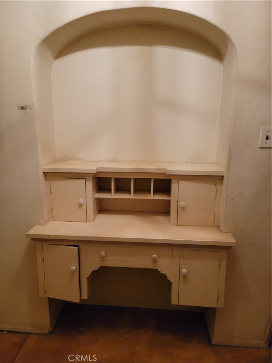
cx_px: 136
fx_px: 293
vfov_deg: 63.4
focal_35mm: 28
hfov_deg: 49.7
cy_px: 182
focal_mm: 5.9
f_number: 2
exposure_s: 1/40
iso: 320
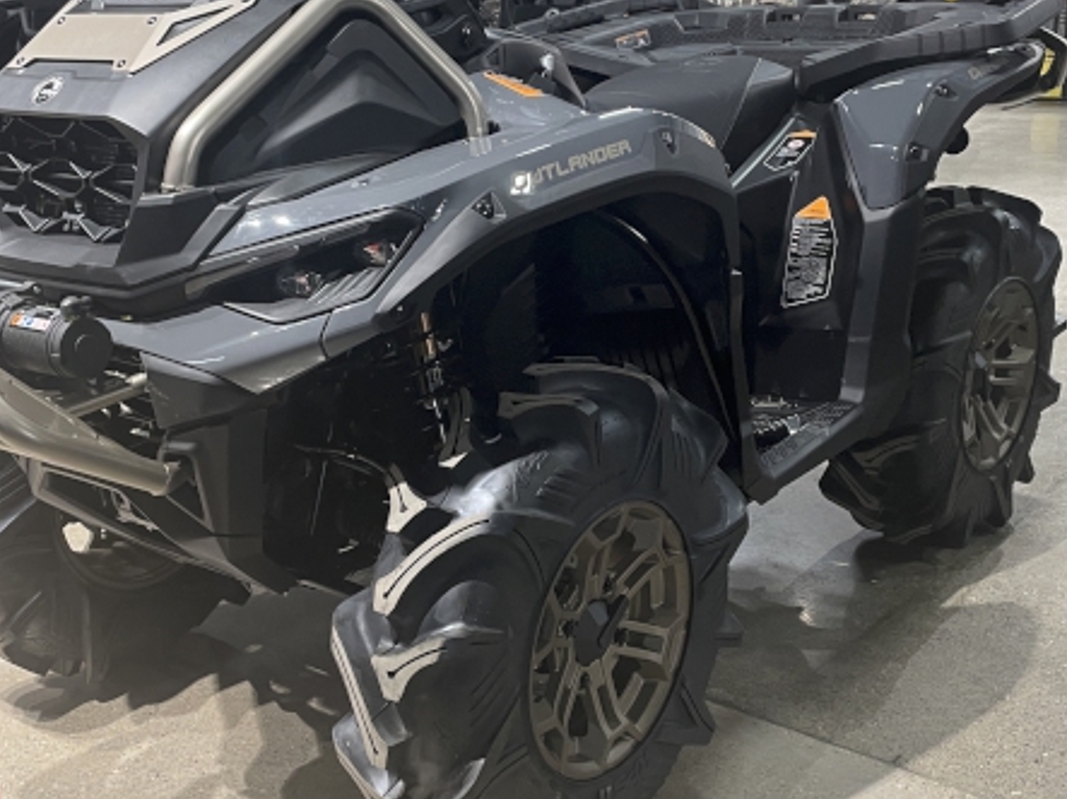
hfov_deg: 40.4
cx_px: 484
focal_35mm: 47
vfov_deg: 30.9
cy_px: 397
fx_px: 1448
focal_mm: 4.2
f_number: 1.6
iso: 125
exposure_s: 1/60
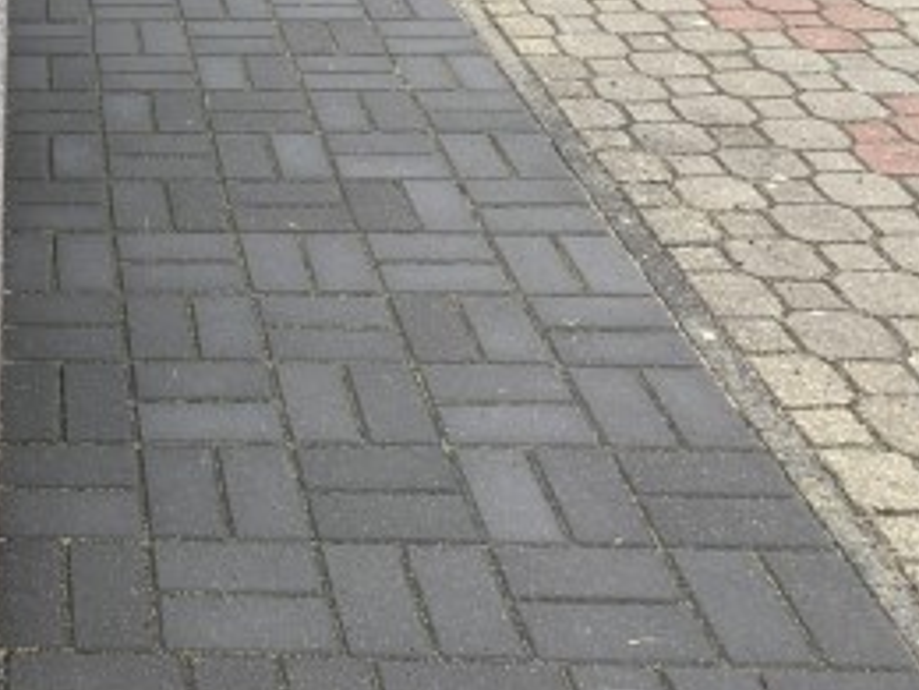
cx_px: -124
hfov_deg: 27.4
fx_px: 1699
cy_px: -88
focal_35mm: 64
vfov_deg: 21.6
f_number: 1.8
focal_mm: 4.25
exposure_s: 1/151
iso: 25
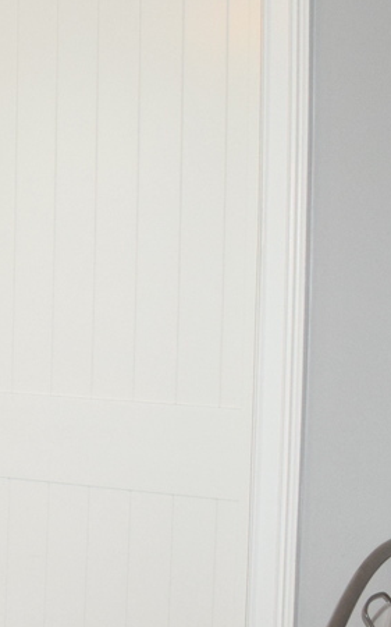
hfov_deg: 10.6
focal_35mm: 99
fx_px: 1689
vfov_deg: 21.0
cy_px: 314
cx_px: -644
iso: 800
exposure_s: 1/100
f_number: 5
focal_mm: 18
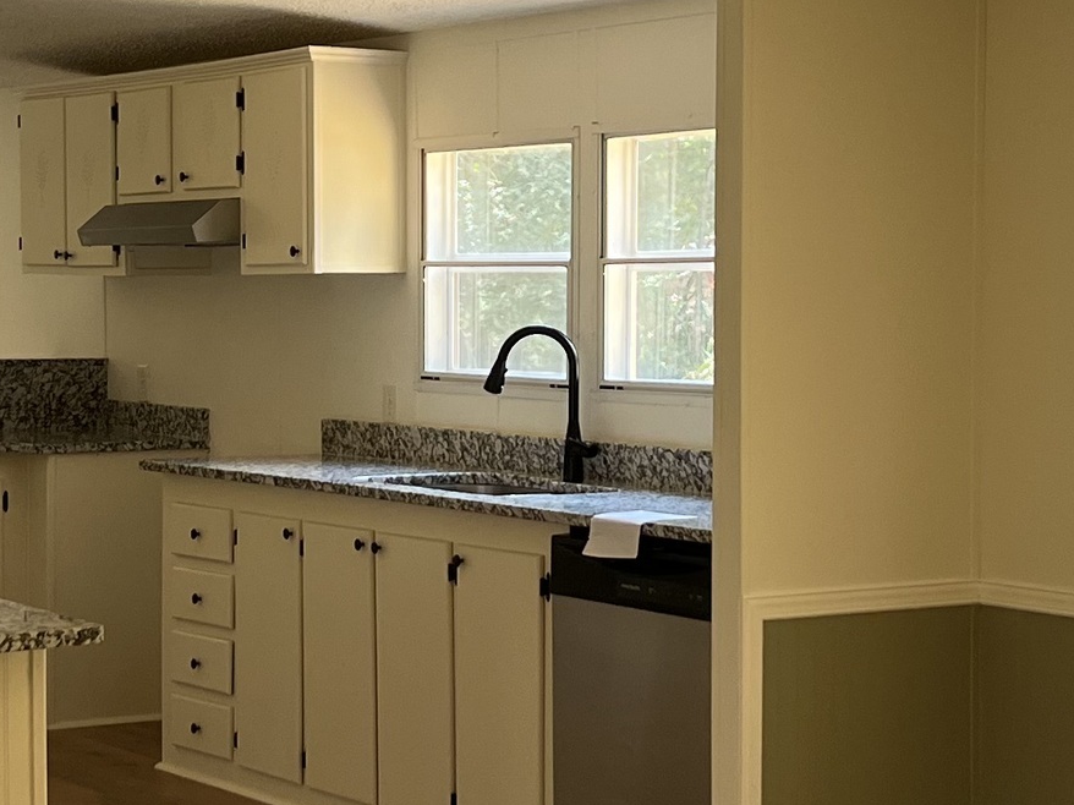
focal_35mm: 91
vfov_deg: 16.2
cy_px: 409
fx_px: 2823
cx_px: 361
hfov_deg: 21.5
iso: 80
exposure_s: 1/121
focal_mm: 5.7
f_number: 1.5
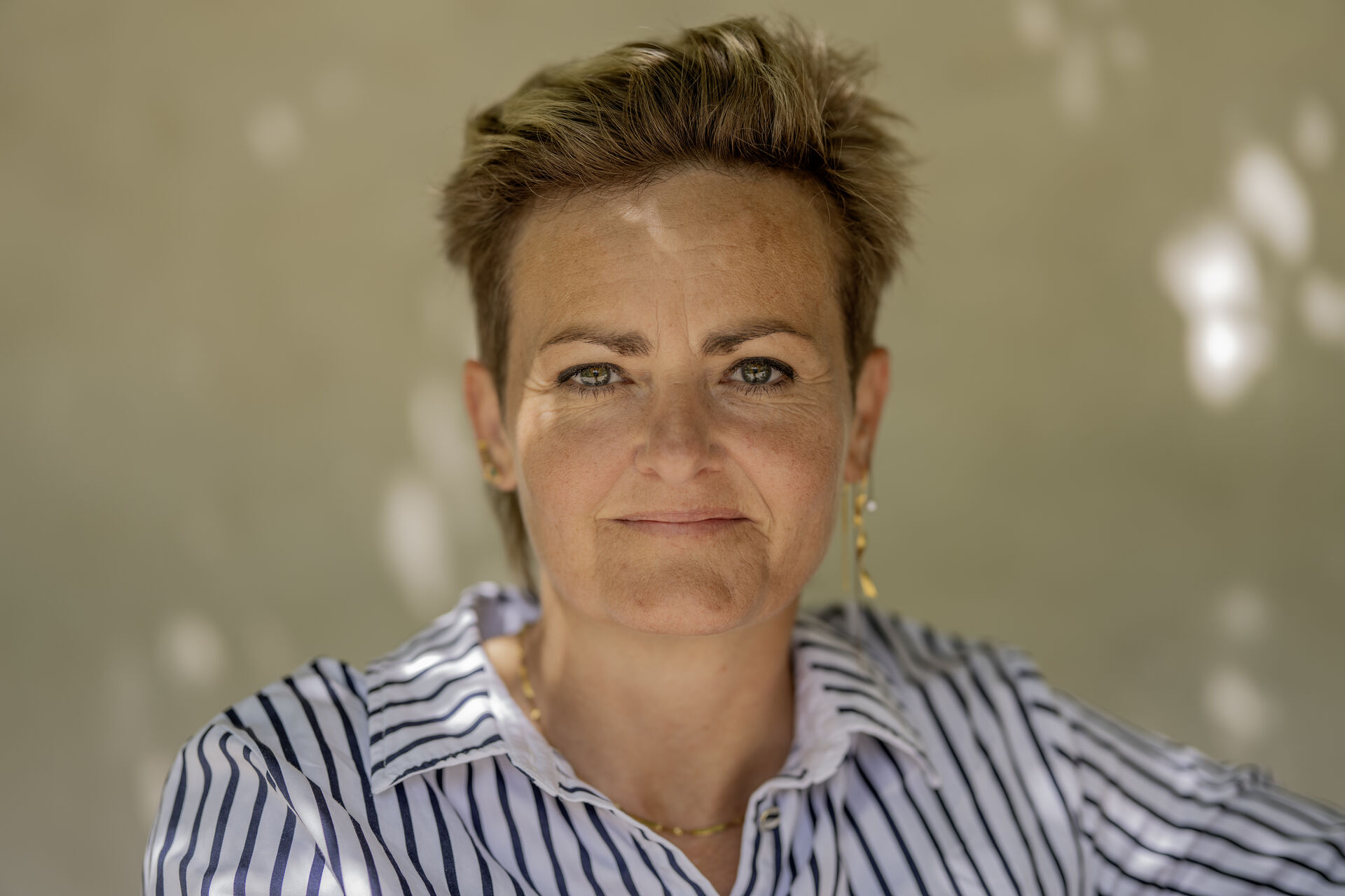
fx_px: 3175
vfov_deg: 16.1
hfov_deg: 23.9
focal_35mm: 85
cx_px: 672
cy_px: 448
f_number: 1.4
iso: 50
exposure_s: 1/500
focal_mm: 85
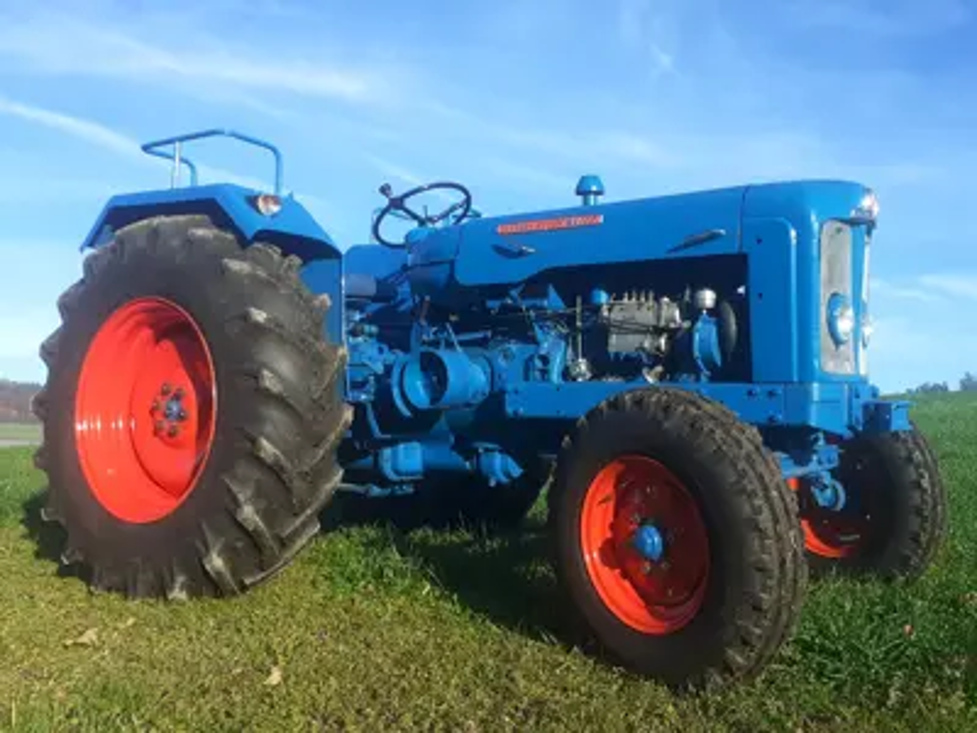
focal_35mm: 27
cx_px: 488
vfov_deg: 51.4
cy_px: 366
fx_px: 762
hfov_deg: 65.3
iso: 40
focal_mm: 3.6
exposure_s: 1/1059
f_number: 1.9
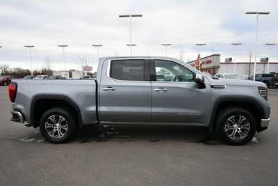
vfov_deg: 59.5
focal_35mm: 21
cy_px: 93
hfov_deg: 81.2
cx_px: 139
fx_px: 162
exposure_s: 1/250
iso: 320
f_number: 5.6
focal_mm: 14
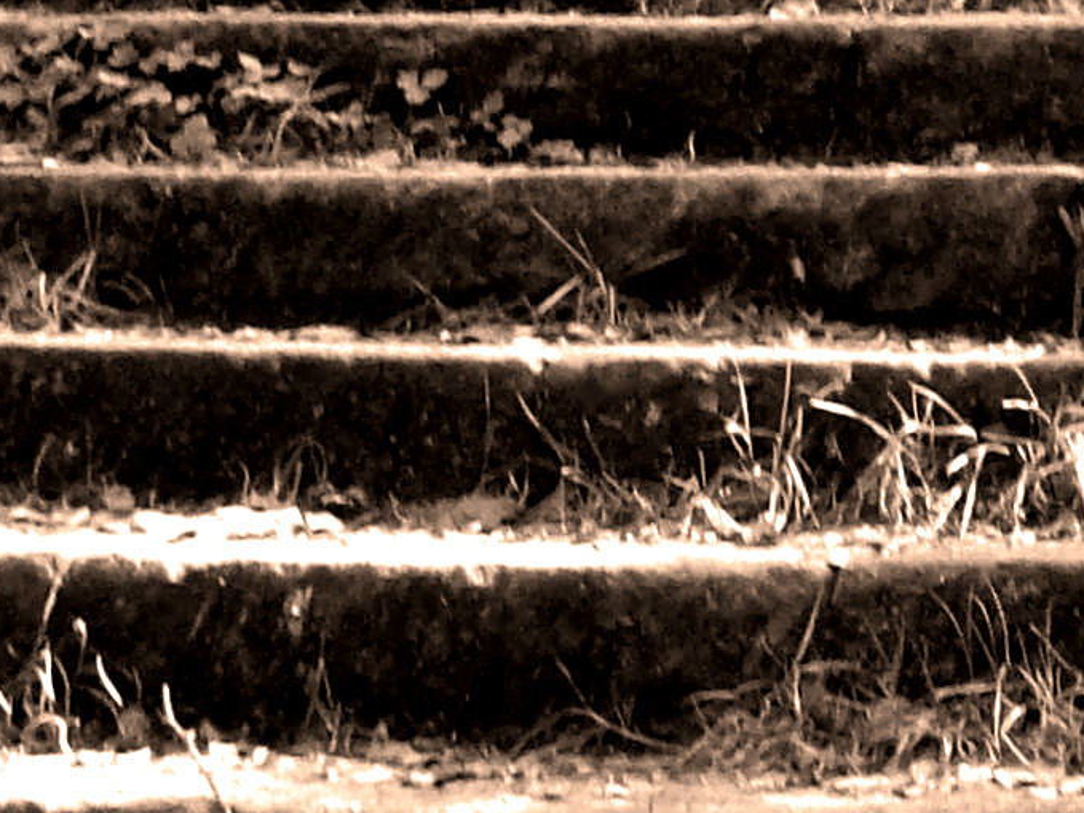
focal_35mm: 151
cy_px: -712
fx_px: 4728
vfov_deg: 9.3
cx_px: 1833
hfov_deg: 12.2
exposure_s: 1/90.4
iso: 200
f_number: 2.7
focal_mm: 6
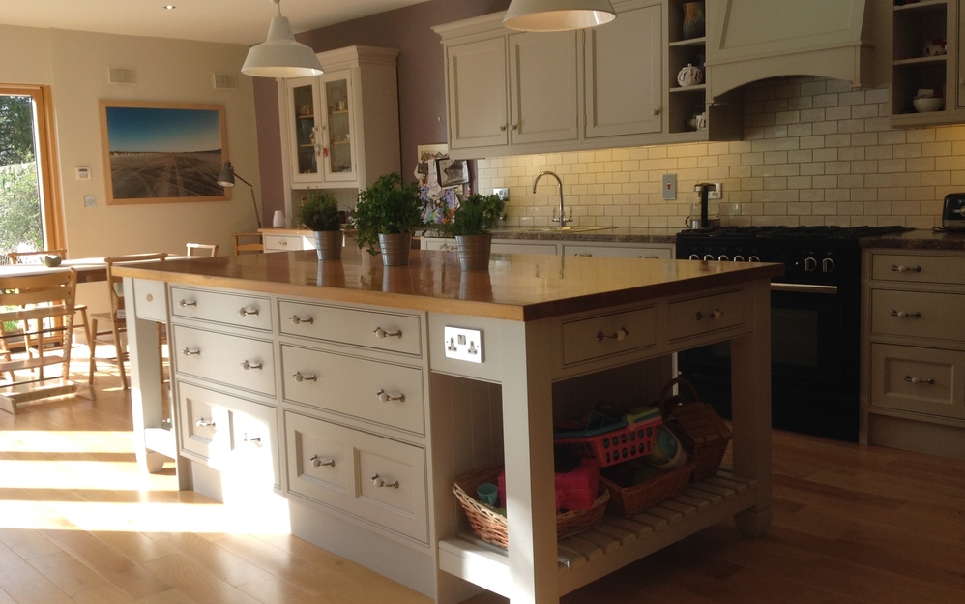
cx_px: 479
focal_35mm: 38
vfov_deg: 33.6
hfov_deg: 51.5
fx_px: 999
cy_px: 284
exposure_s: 1/265
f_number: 2.4
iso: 50
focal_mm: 4.28
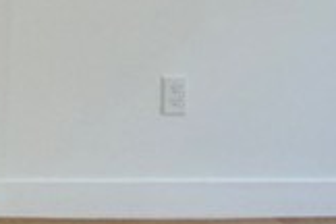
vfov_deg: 11.1
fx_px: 1064
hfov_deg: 13.4
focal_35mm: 114
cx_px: -458
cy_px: -198
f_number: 10
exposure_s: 1/80
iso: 1250
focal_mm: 12
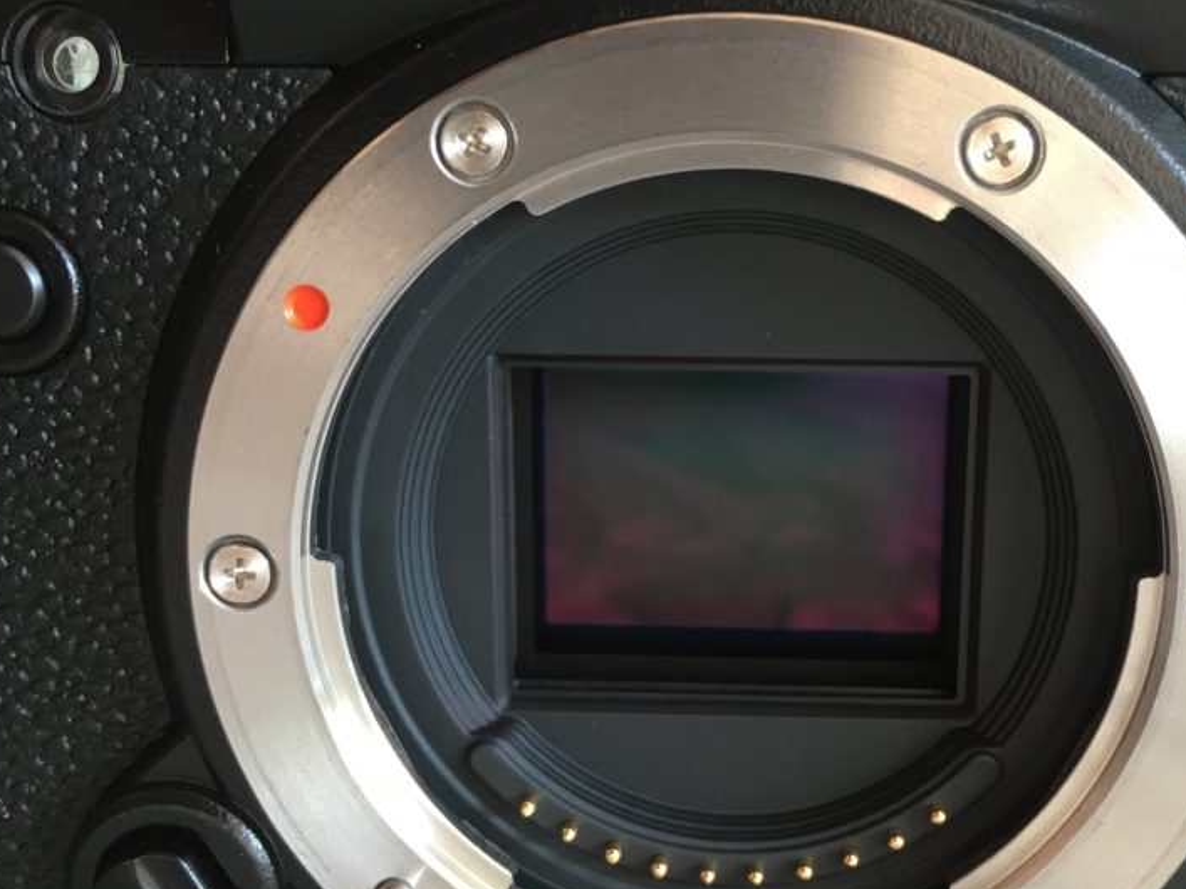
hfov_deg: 44.4
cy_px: 453
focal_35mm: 42
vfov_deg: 34.3
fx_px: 1439
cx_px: 753
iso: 40
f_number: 2.2
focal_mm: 4.15
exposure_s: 1/33
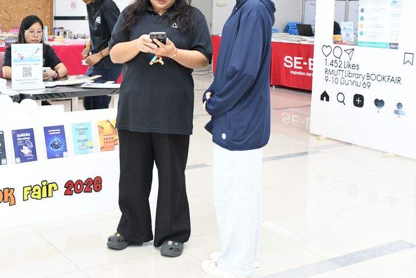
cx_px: 135
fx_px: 601
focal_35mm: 52
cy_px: 88
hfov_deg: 37.7
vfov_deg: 25.8
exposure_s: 1/50
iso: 800
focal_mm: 24
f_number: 4
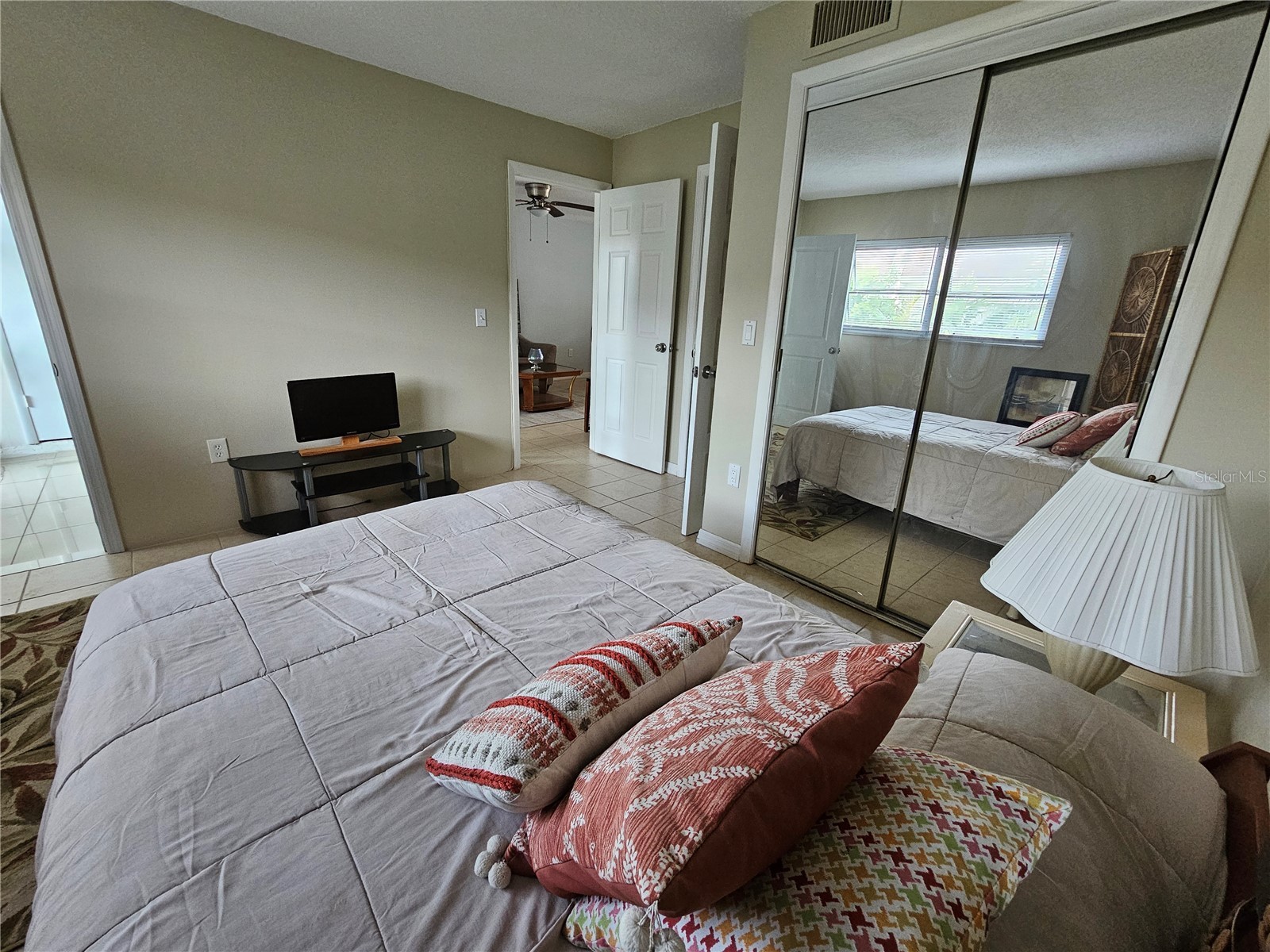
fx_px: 477
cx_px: 635
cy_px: 476
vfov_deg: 89.9
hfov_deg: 106.2
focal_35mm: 13
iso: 400
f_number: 2.2
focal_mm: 2.2
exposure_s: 1/60
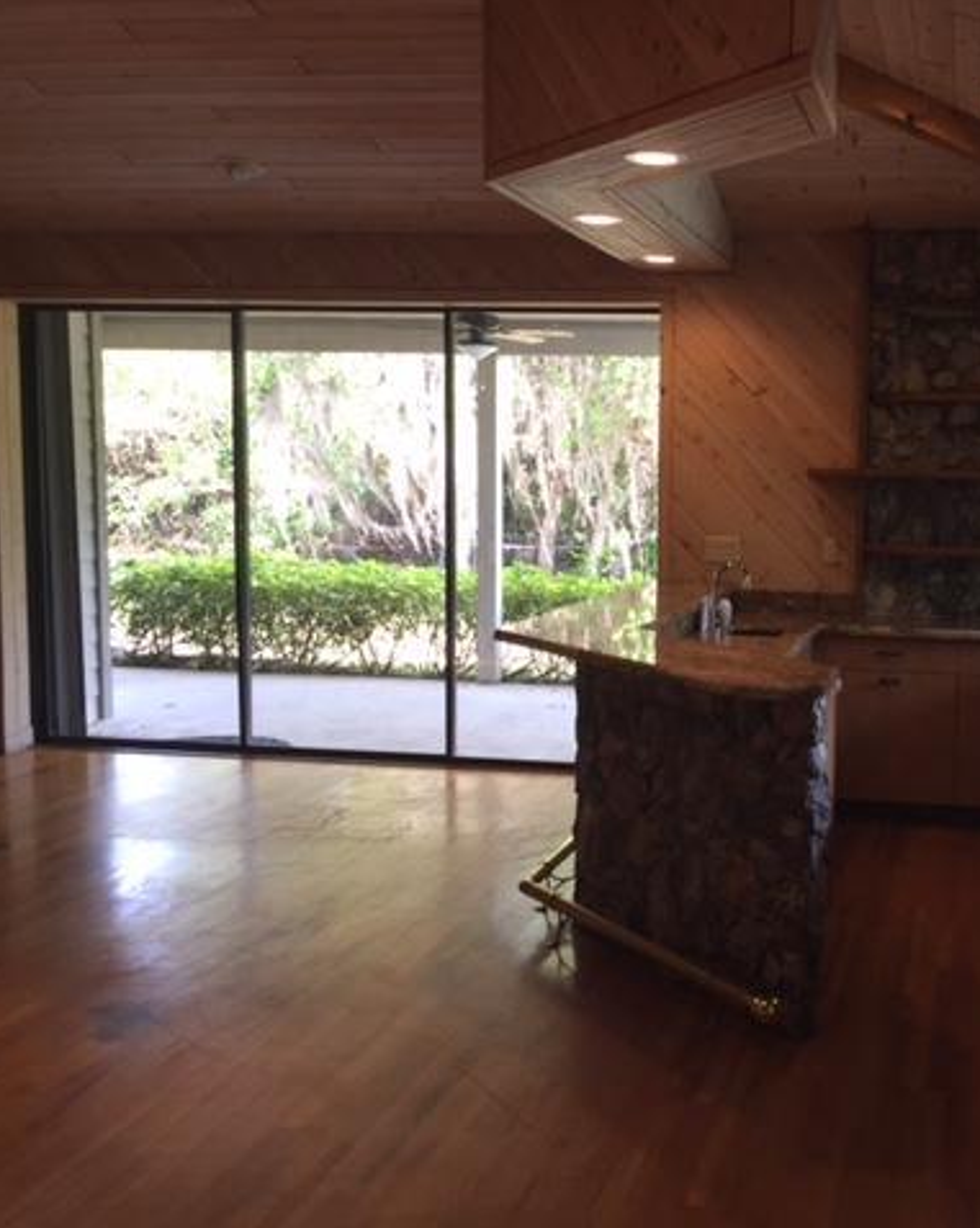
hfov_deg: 37.9
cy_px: 613
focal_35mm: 38
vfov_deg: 48.0
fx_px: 1379
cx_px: 767
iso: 32
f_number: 2.2
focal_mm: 4.15
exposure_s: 1/40
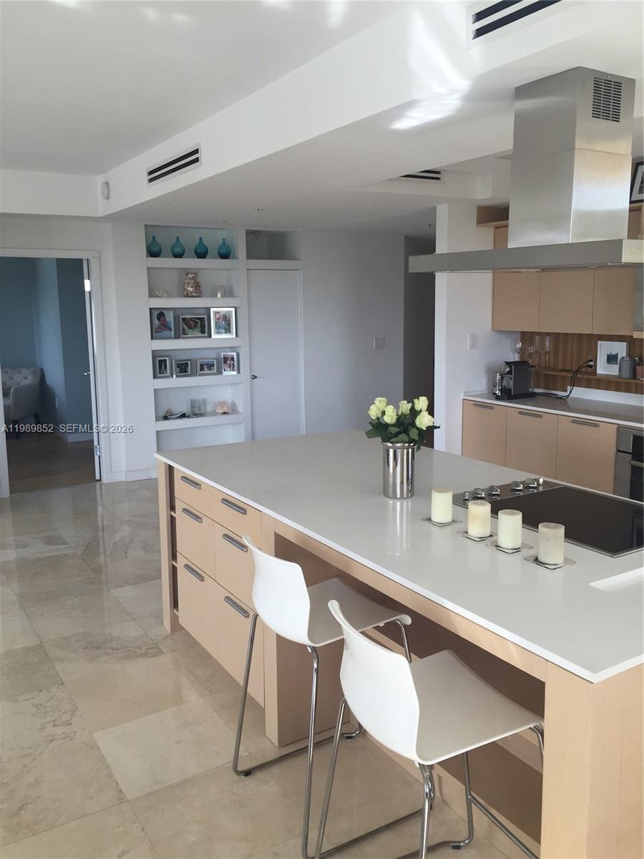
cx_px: 322
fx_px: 719
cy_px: 430
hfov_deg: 48.2
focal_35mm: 29
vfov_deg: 61.7
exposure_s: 1/120
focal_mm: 4.15
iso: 50
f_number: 2.2
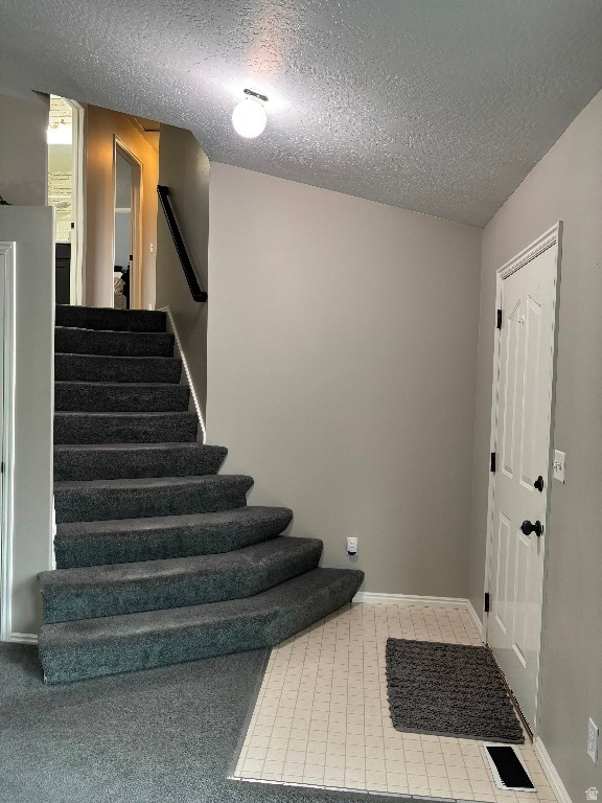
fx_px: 603
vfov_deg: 67.3
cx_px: 301
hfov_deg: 53.1
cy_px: 402
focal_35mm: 26
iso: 200
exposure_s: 1/60
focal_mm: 5.96
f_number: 1.6
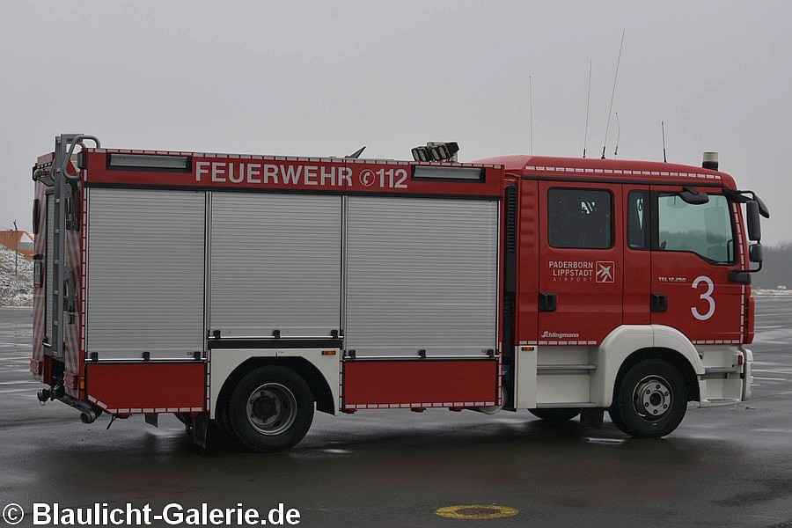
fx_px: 1364
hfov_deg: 32.4
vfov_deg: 21.9
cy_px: 264
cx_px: 396
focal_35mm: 62
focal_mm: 62
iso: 360
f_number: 8
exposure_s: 1/250
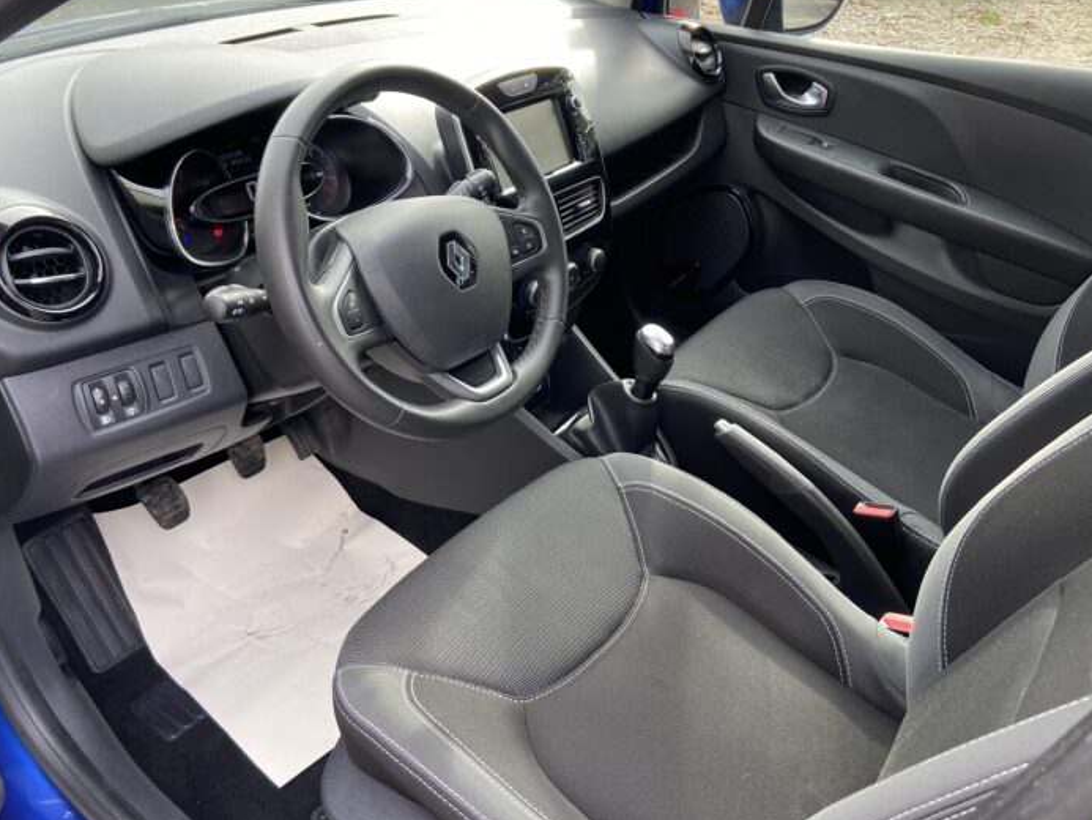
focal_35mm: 30
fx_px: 947
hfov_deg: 59.9
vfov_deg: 46.7
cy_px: 353
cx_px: 525
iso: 40
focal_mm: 4.25
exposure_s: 1/121
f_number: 1.8
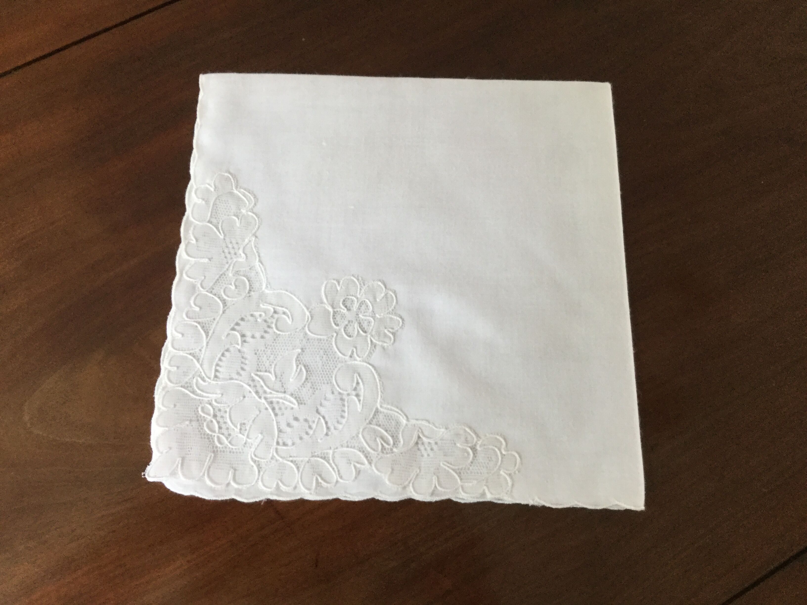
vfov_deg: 45.4
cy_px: 302
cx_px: 404
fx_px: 723
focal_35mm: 31
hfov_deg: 58.4
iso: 125
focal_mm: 3.3
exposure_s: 1/33
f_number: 2.4
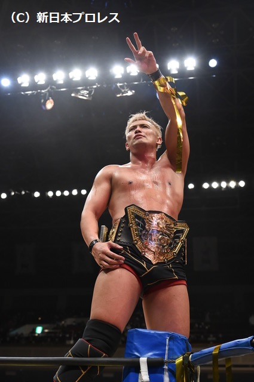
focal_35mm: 44
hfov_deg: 30.4
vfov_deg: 44.5
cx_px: 127
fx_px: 467
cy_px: 191
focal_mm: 44
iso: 4000
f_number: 5
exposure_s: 1/500
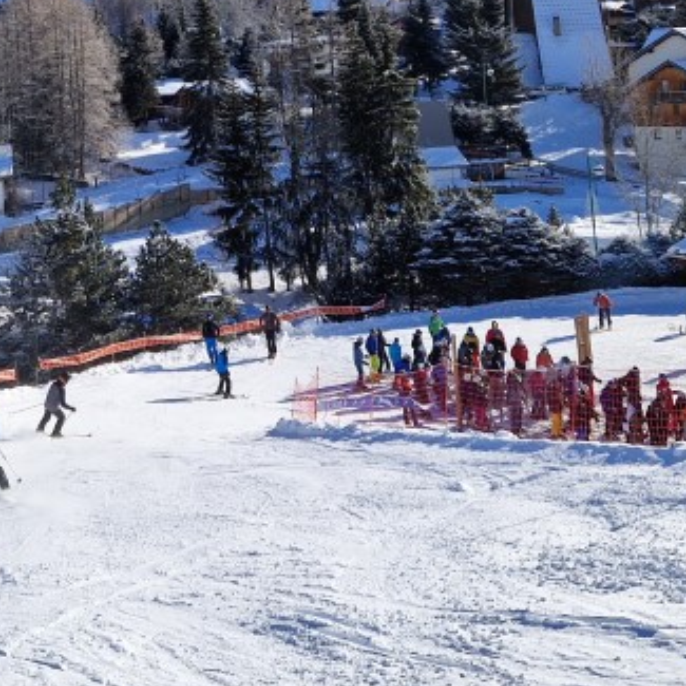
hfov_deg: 26.4
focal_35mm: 64
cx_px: 135
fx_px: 1435
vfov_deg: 25.0
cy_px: -65
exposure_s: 1/1792
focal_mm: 5.4
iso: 50
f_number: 1.8
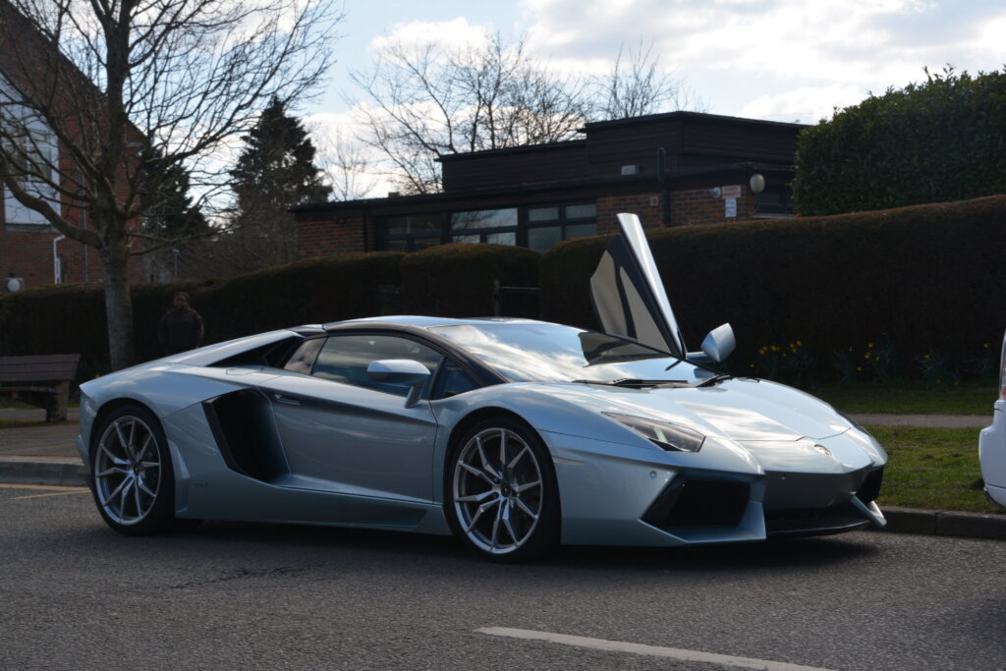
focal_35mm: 69
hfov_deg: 29.2
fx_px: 1928
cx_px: 503
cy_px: 336
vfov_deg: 19.7
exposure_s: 1/200
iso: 100
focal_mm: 46
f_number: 10
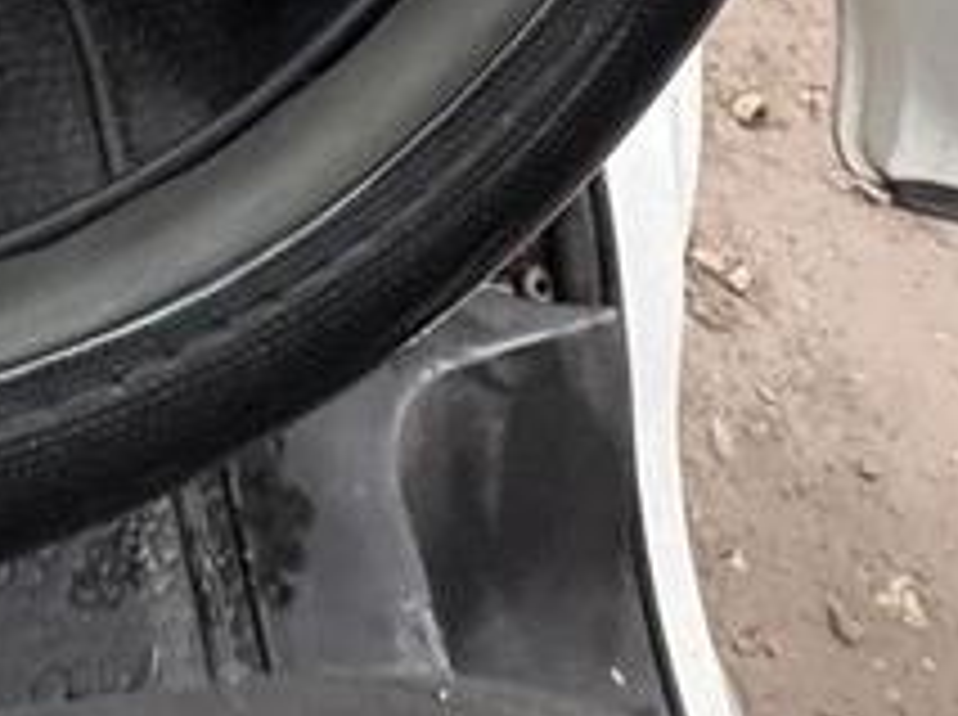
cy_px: -675
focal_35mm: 59
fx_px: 1630
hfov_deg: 30.4
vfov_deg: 18.0
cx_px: 0
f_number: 2.2
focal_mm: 2.22
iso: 200
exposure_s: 1/71
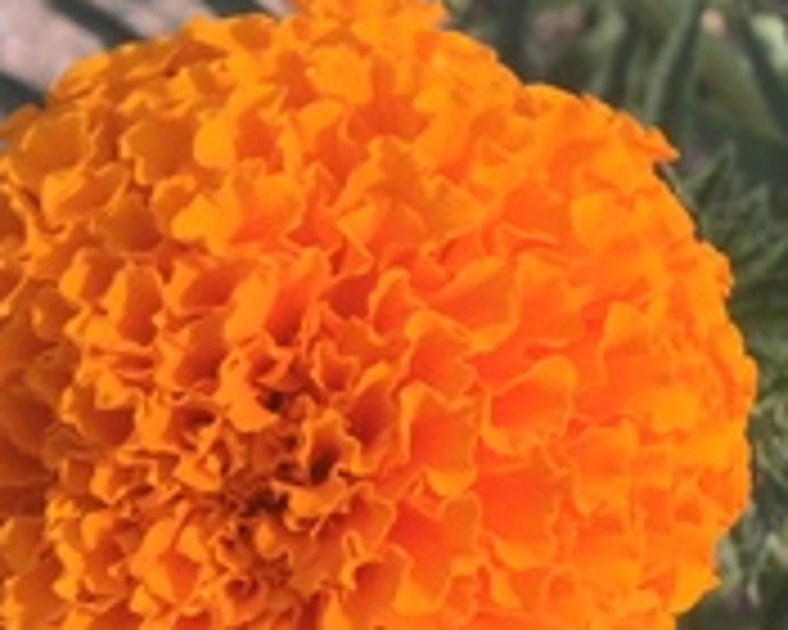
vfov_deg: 14.5
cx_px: 1144
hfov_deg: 16.9
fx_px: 2425
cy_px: -72
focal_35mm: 104
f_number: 2.4
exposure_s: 1/547
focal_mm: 3.3
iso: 25
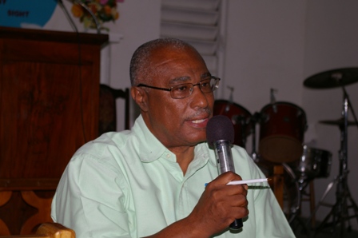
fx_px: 745
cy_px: 119
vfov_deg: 18.2
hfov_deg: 27.0
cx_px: 179
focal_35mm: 75
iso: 200
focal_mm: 50
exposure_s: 1/60
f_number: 5.6
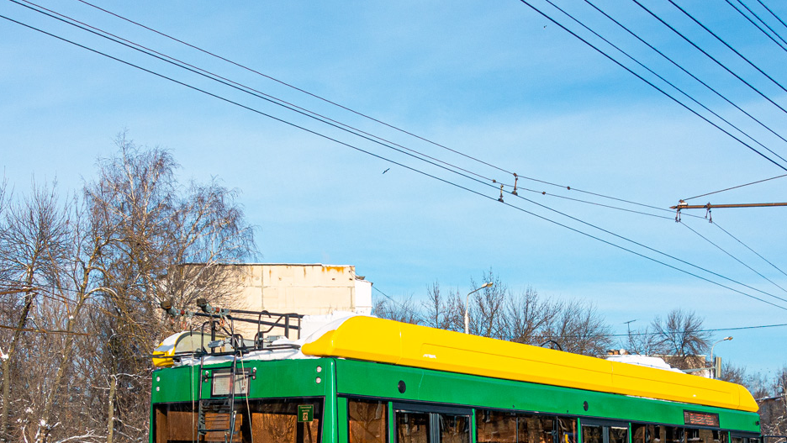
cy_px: 312
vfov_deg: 25.3
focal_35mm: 47
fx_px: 981
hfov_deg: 43.6
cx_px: 452
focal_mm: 10.4
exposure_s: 1/800
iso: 125
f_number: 4.5
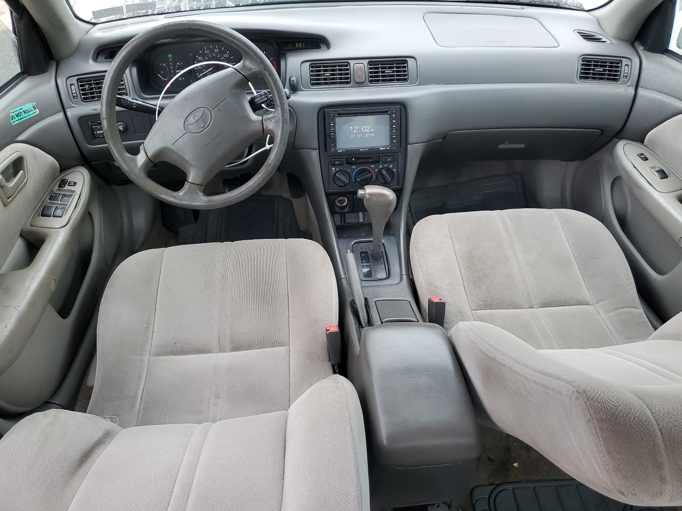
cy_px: 256
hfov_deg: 67.3
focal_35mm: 26
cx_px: 341
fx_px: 512
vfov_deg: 53.1
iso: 61
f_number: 1.5
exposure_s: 1/60.2
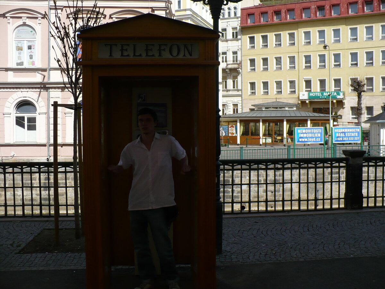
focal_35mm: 37
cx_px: 192
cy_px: 144
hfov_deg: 50.1
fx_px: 412
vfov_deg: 38.7
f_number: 8
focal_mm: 6.1
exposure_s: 1/200
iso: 100
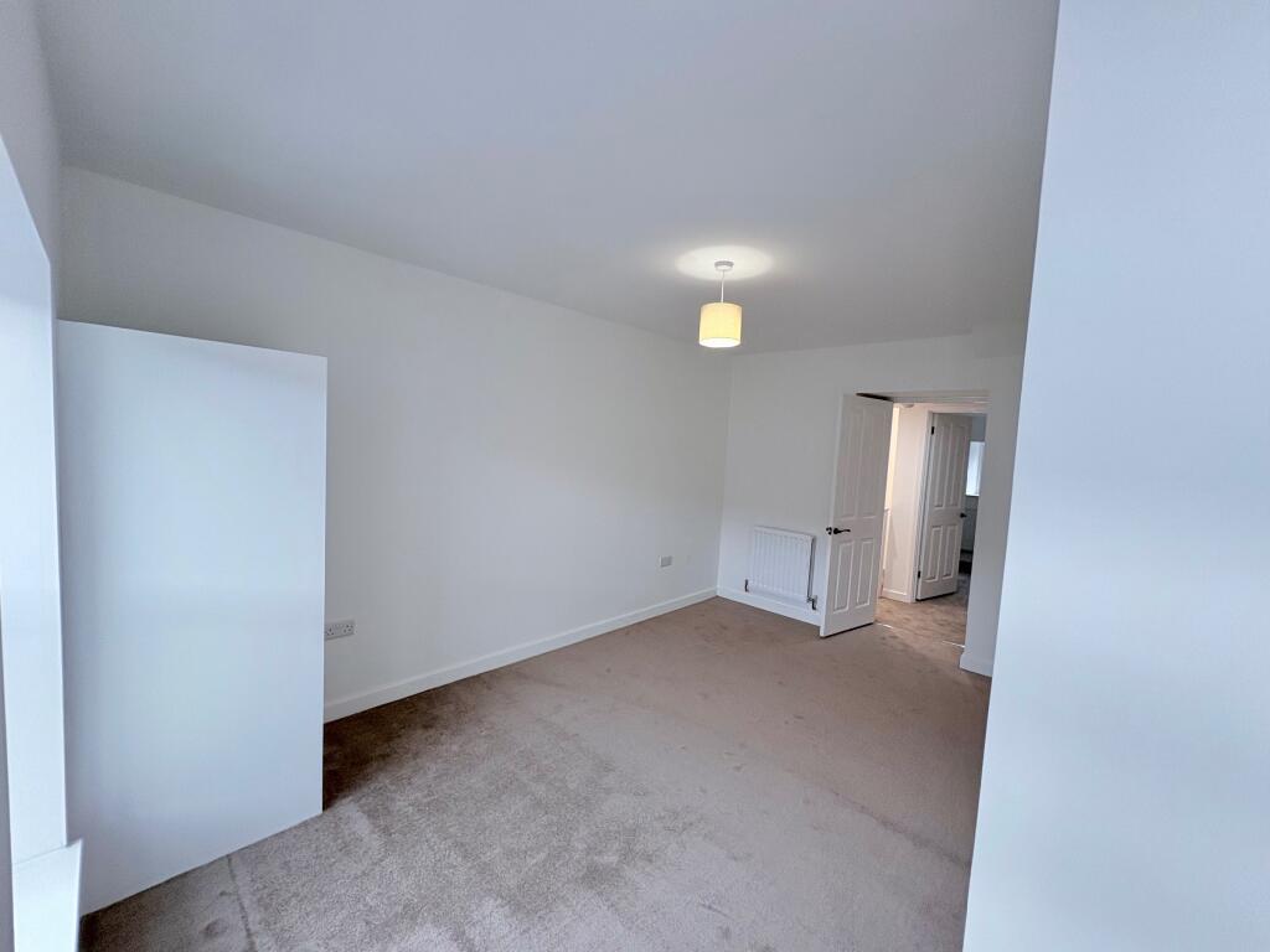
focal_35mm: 14
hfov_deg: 102.1
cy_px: 476
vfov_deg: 85.7
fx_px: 514
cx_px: 635
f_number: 2.2
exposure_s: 1/105
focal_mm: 2.22
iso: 125
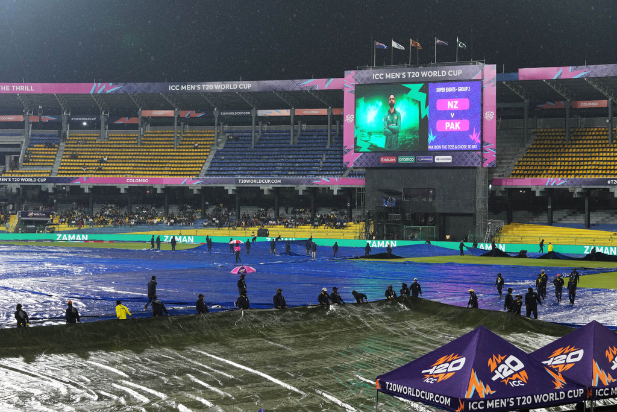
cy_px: 206
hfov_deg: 28.4
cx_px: 308
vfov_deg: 19.2
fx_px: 1217
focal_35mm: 71
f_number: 5
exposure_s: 1/640
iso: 800
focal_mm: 71
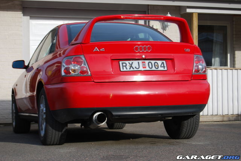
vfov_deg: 16.6
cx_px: 120
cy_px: 80
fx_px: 553
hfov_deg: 24.6
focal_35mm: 82
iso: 100
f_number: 8
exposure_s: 1/250
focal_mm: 55
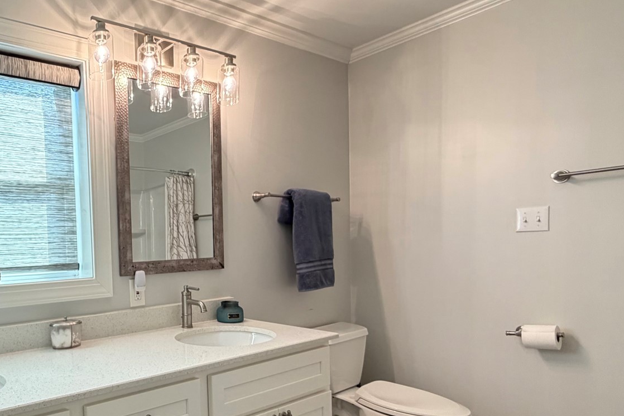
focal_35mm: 25
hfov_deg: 64.2
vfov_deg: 50.6
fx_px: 433
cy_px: 268
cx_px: 112
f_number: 2.2
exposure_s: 1/60
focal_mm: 2.22
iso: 320
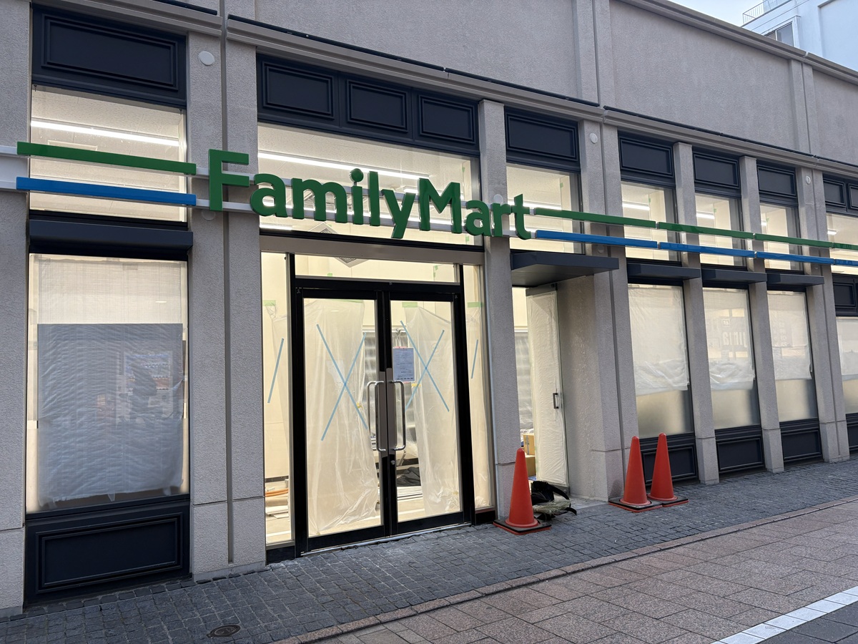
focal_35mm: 26
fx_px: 644
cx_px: 429
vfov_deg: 53.1
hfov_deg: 67.3
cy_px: 322
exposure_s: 1/100
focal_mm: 5.96
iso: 64
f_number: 1.6
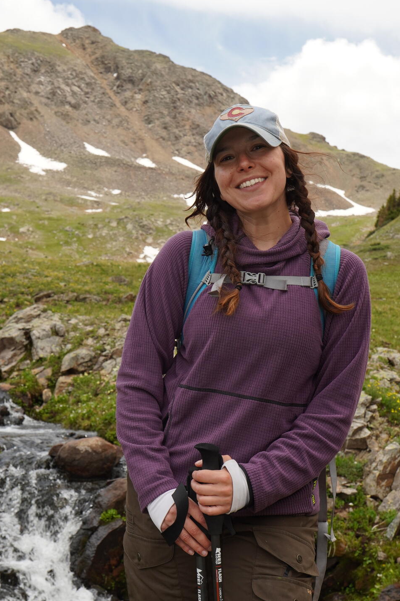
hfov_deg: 23.9
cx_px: 156
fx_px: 945
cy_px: 287
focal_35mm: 57
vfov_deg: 35.2
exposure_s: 1/160
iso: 100
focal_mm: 27
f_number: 5.6
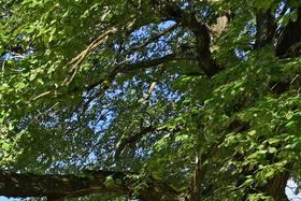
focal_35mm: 75
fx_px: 627
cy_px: 466
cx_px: -290
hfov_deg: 18.5
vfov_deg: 13.7
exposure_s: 1/250
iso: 100
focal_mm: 14
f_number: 5.6
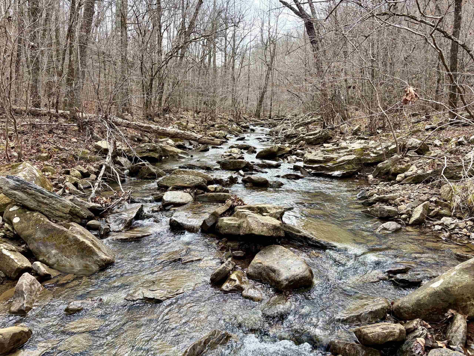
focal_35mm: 26
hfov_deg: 67.3
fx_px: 356
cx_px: 237
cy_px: 178
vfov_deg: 53.1
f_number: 1.6
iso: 64
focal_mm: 5.96
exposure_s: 1/945
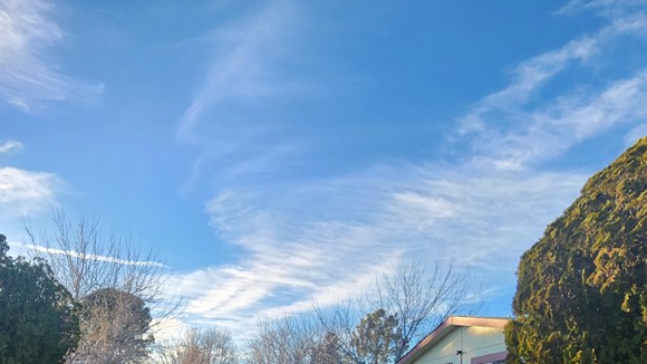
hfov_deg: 71.6
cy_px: 402
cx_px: 209
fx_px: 429
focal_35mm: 25
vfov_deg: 38.1
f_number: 2.2
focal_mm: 2.2
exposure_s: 1/724
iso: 50
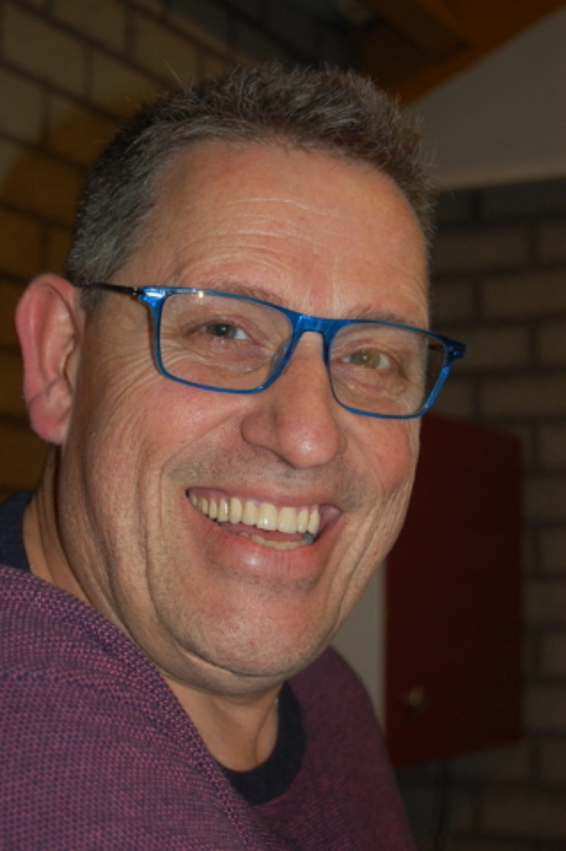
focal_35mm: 69
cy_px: 426
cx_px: 283
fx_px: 1631
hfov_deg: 19.7
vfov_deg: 29.3
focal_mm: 46
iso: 400
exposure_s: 1/60
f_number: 5.3
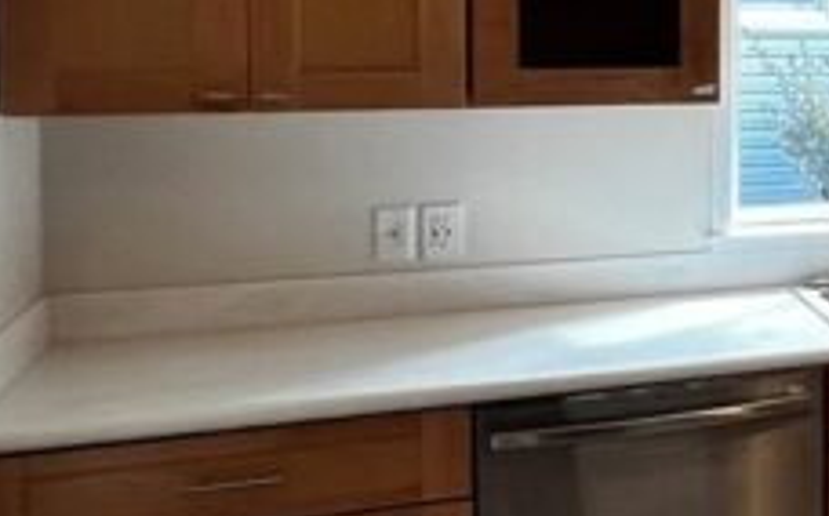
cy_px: 80
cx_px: 1382
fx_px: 1399
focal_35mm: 62
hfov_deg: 23.1
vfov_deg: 20.6
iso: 64
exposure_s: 1/120
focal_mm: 1.57
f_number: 1.8
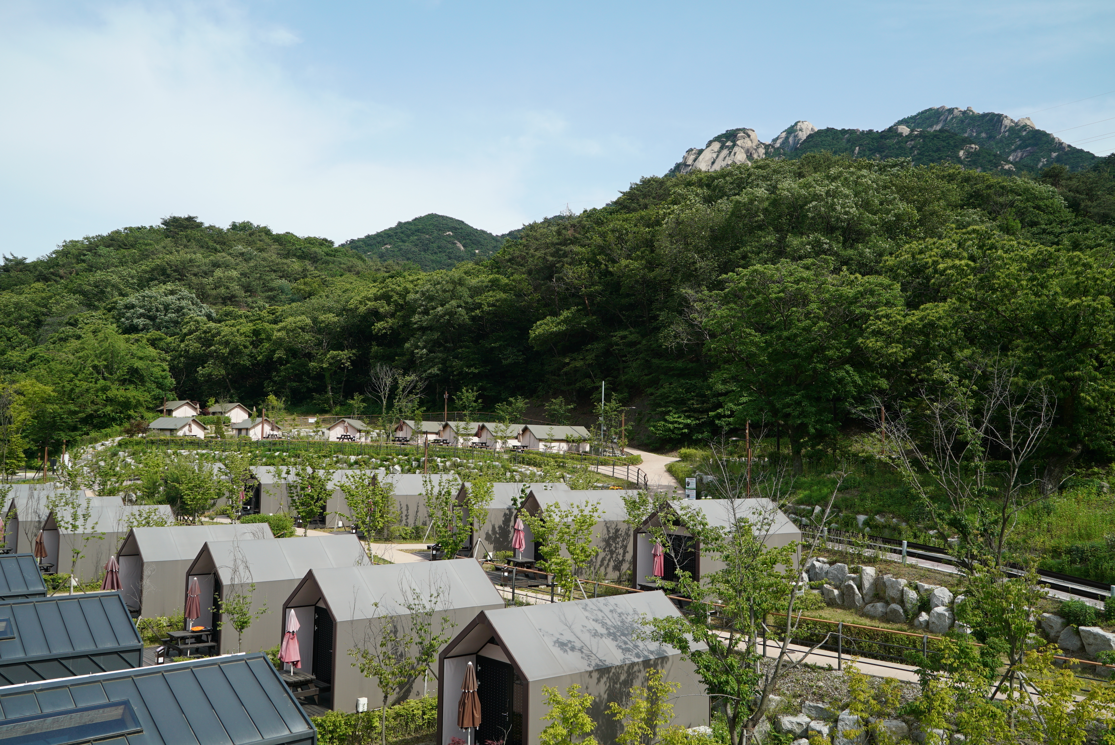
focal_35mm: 30
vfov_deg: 43.7
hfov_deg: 61.9
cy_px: 372
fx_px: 930
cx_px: 558
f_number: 8
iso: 200
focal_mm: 30
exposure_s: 1/500
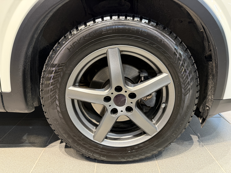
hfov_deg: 71.6
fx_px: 160
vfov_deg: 56.8
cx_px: 116
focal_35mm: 24
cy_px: 86
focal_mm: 6.76
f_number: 1.78
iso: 200
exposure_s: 1/50
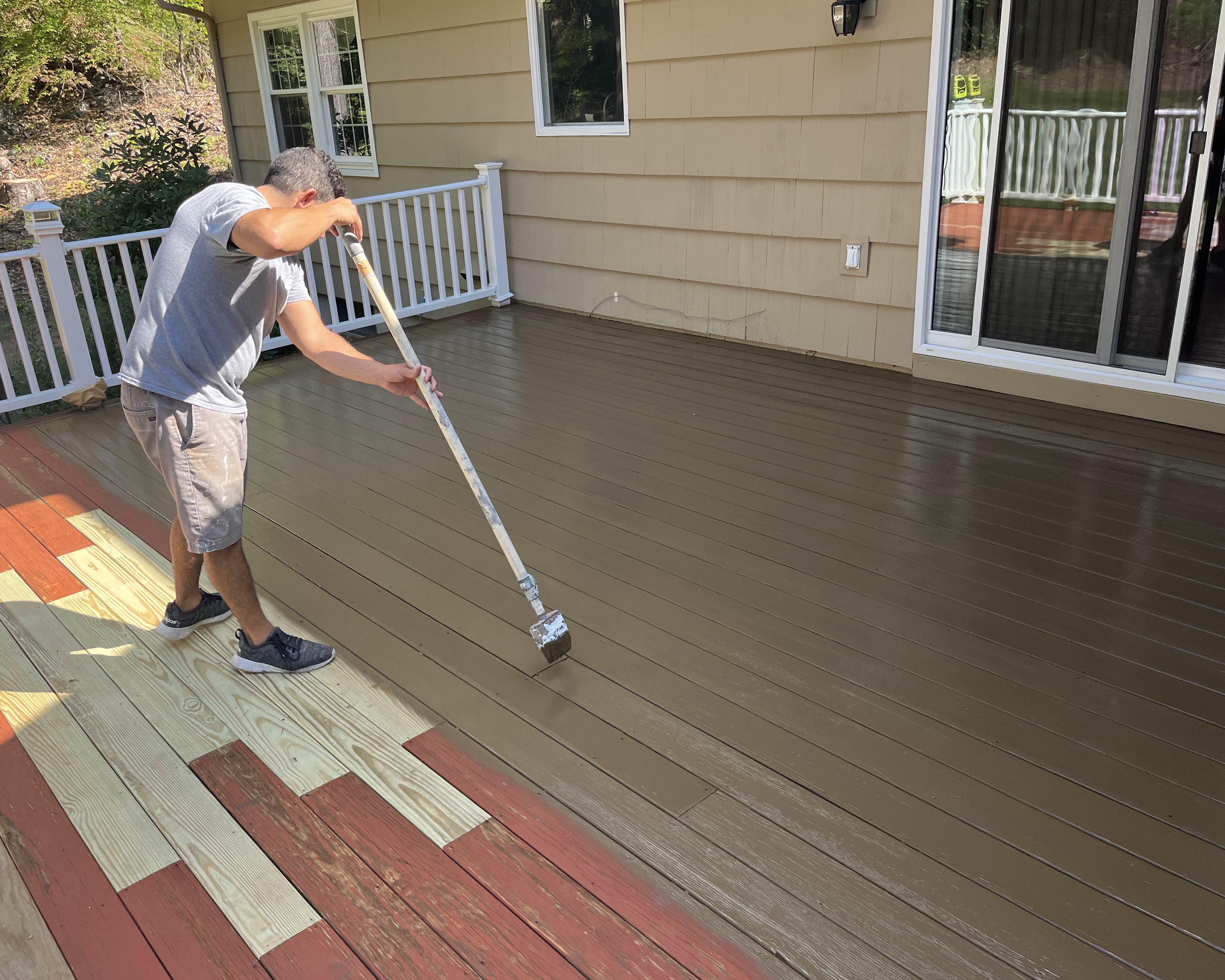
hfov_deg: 62.1
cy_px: 477
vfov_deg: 51.5
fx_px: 1015
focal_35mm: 28
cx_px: 556
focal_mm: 5.1
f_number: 1.6
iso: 50
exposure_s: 1/583
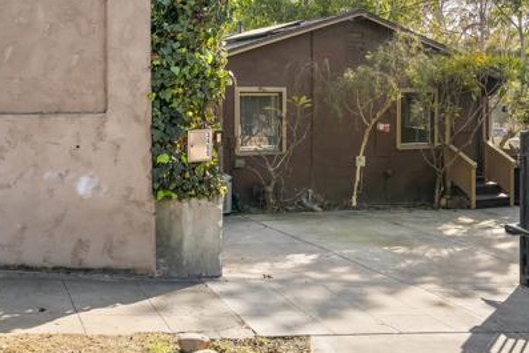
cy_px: 111
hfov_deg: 38.9
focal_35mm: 50
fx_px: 735
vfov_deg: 26.8
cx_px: 369
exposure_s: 1/400
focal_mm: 31
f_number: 8
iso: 500
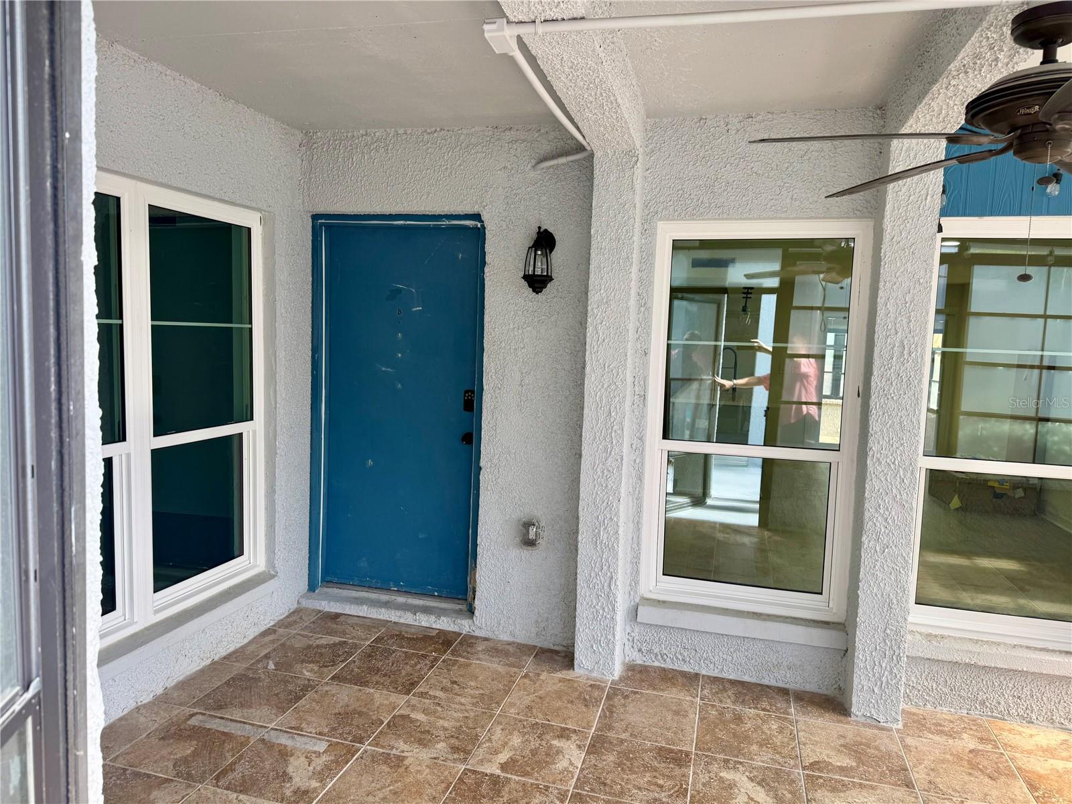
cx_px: 536
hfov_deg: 71.6
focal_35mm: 24
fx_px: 743
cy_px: 402
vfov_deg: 56.8
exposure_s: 1/126
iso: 50
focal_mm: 6.76
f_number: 1.78
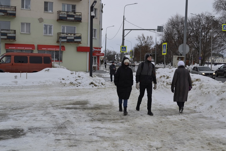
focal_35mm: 48
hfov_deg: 41.1
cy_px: 76
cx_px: 113
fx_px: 301
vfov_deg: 28.1
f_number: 6.3
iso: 100
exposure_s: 1/160
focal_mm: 32
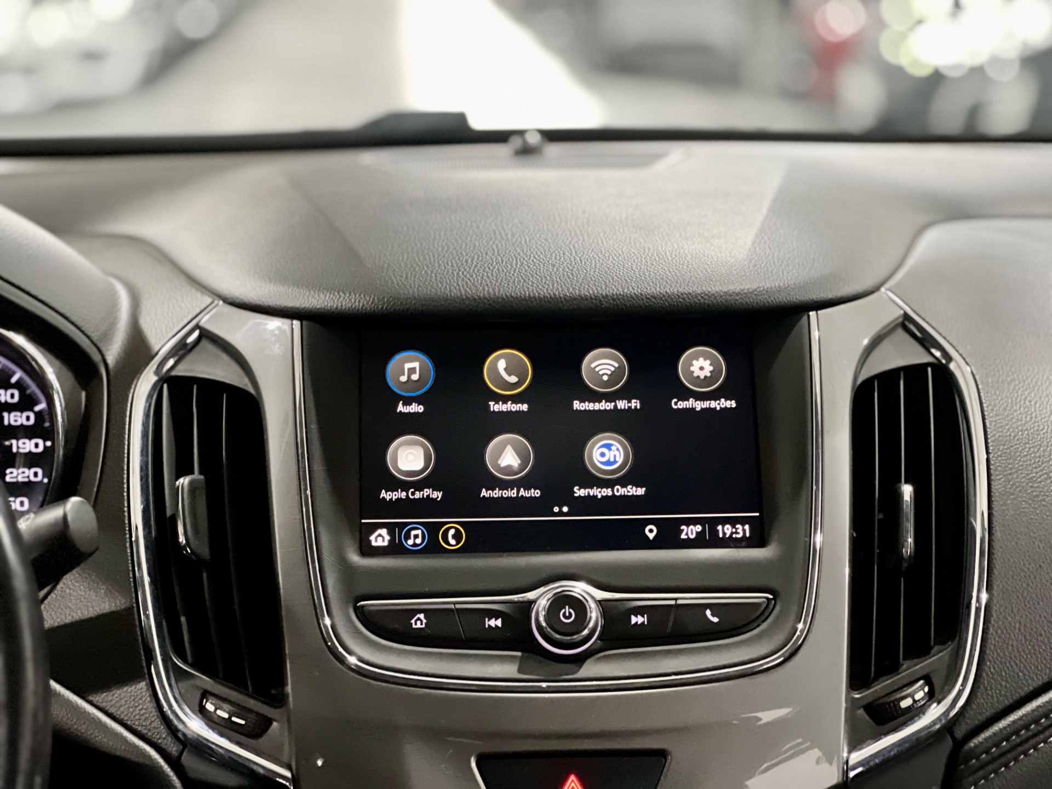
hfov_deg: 25.3
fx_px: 2340
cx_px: 526
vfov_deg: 19.1
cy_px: 394
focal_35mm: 77
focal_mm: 9
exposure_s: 1/15
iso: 500
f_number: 2.8
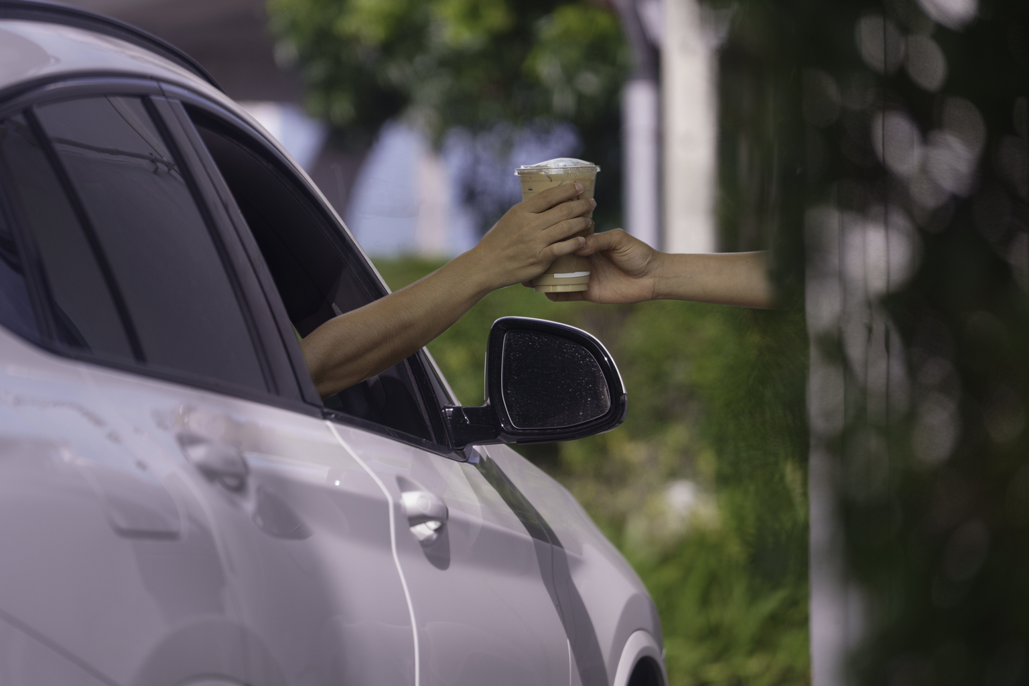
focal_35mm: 188
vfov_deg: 7.3
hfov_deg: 10.9
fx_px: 5373
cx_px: 514
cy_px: 343
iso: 400
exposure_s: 1/640
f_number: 4
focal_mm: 188
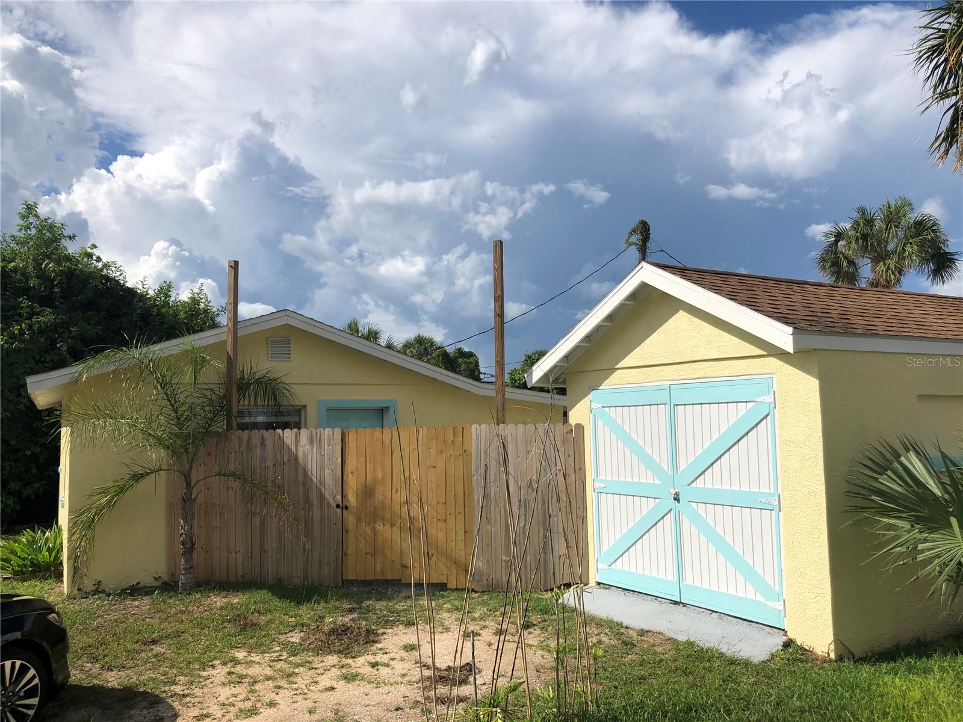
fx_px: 779
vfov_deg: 49.7
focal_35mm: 28
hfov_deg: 63.4
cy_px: 361
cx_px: 482
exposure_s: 1/4808
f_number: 1.8
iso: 20
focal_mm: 4
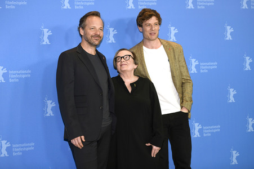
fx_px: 494
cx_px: 127
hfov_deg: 28.9
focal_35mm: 70
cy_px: 84
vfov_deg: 19.4
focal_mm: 70
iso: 800
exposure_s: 1/320
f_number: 3.2
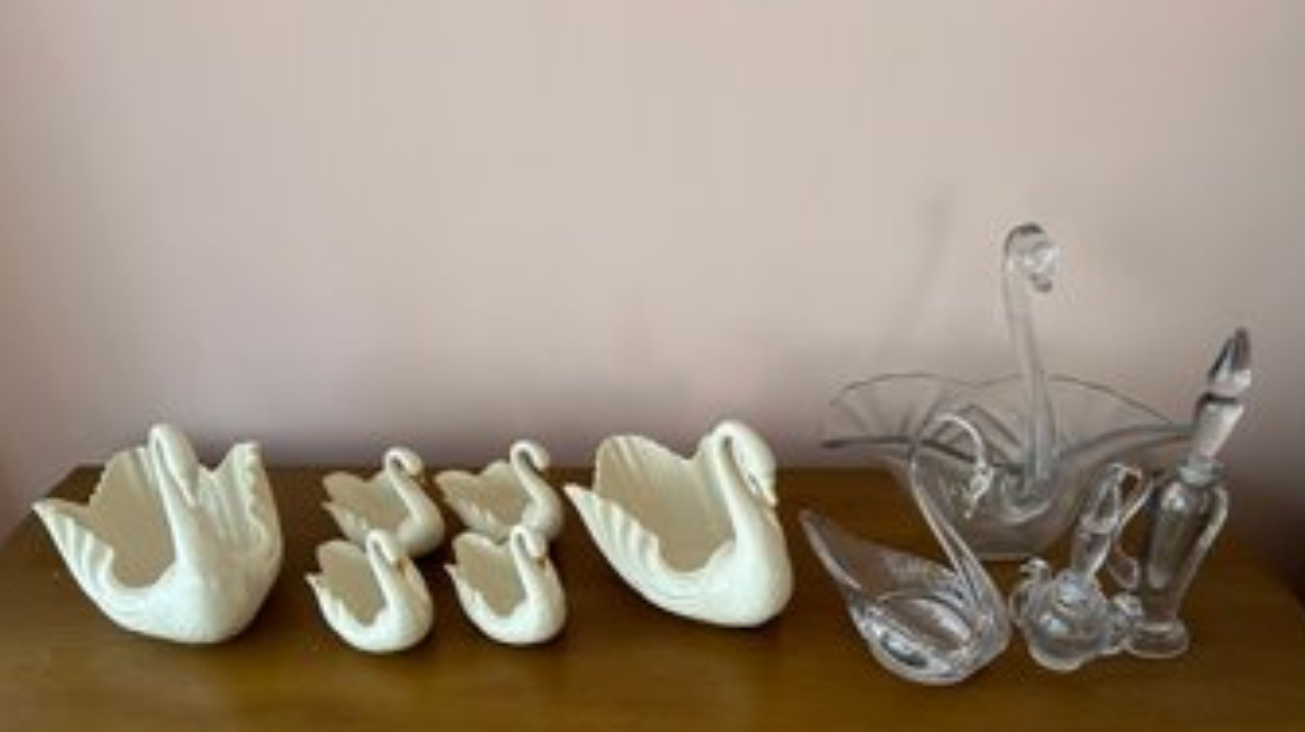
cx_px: 656
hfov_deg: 66.1
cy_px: 496
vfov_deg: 39.6
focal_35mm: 29
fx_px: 1003
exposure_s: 1/60
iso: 200
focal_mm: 5.7
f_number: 1.5
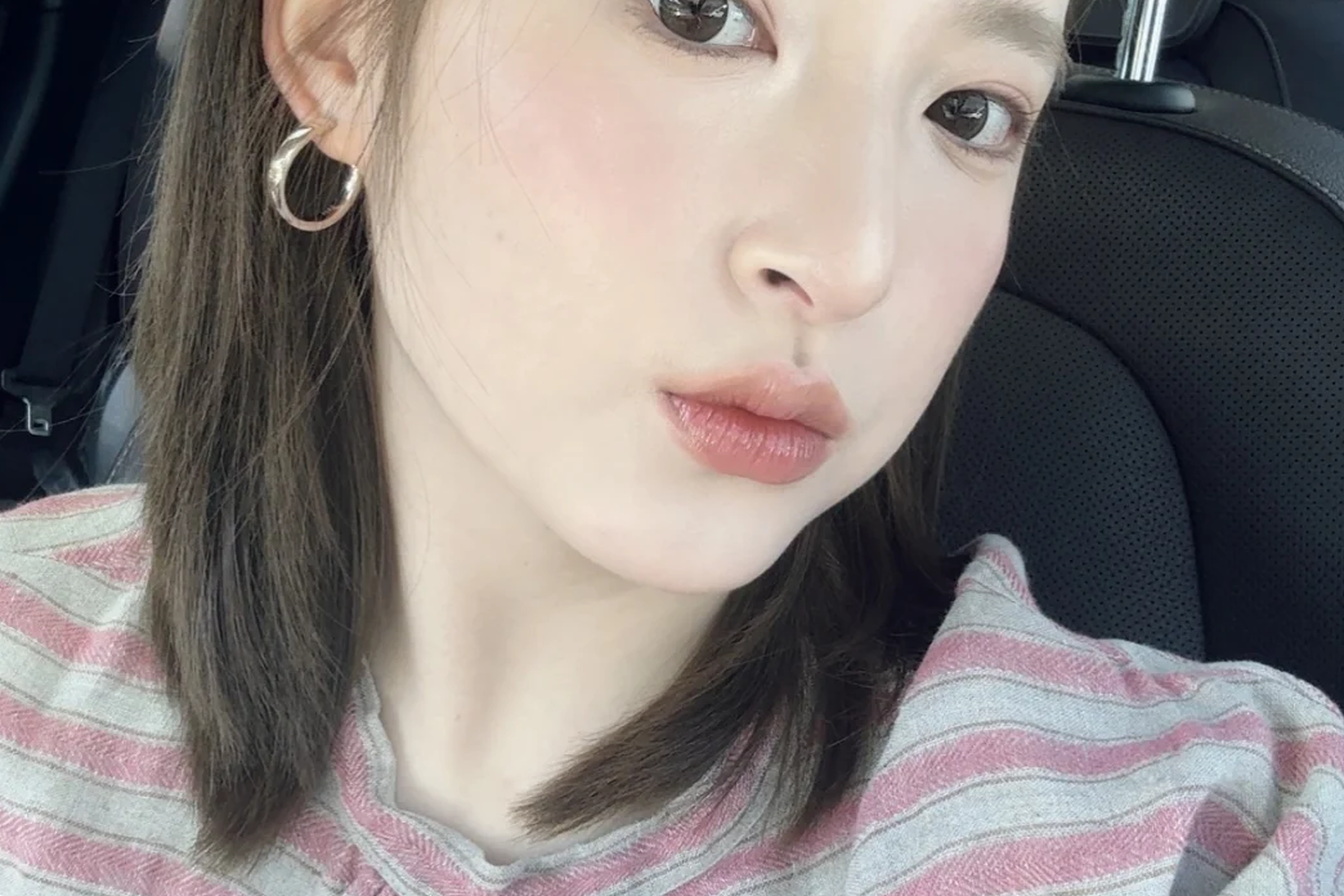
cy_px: 441
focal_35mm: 43
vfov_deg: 31.2
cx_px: 681
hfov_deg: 45.4
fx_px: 1605
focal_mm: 2.69
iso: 50
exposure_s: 1/121
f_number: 1.9
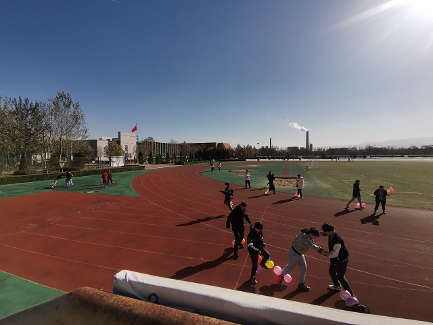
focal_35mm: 17
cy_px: 162
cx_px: 216
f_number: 2.2
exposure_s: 1/3165
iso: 50
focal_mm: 2.26
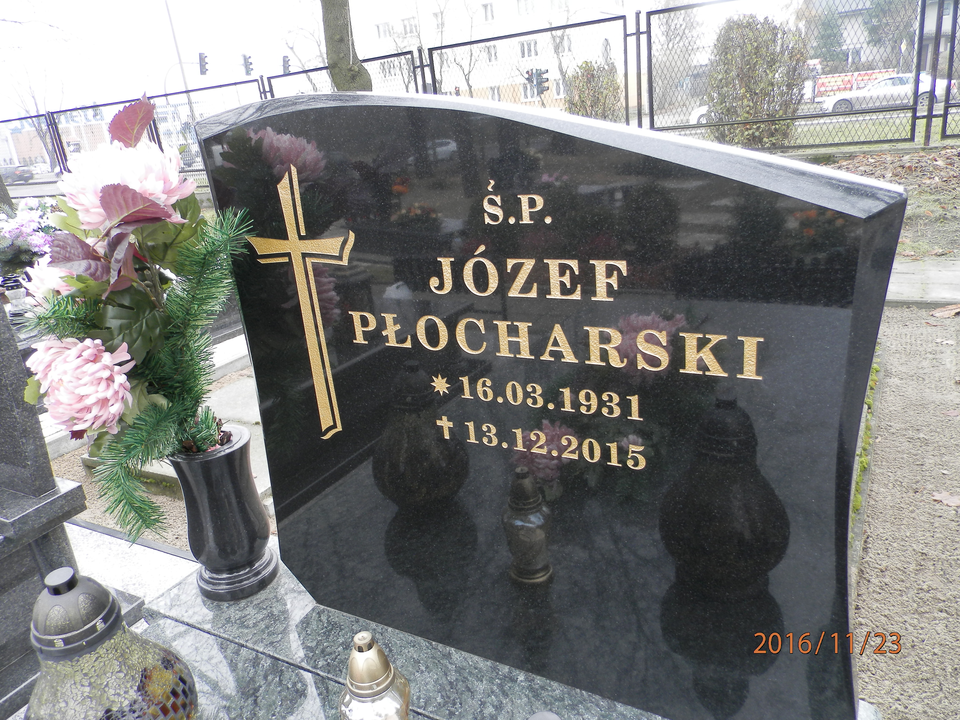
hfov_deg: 69.4
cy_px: 360
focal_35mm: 25
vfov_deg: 54.9
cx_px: 480
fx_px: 693
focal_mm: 4.5
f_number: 3.1
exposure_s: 1/30
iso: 80
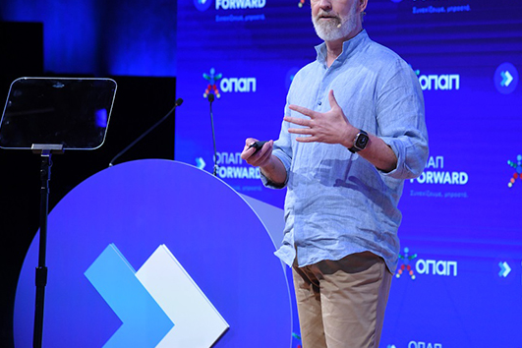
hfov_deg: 11.8
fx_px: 2523
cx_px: 345
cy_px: 115
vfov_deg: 7.9
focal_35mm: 174
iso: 1600
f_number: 4
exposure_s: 1/500
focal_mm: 120
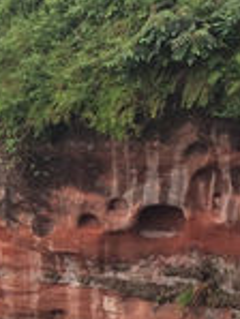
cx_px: -155
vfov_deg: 14.4
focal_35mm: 136
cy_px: 285
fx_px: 1255
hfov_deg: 10.4
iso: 40
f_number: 2.2
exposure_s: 1/120
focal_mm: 4.15
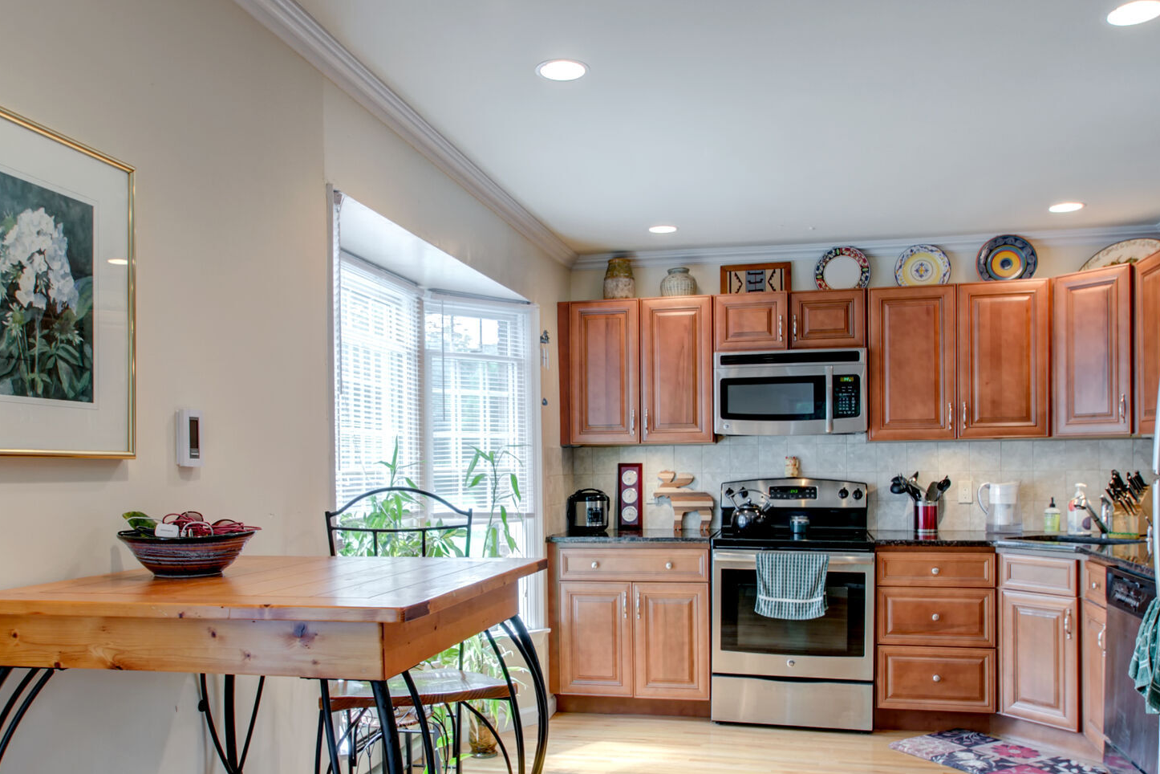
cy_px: 417
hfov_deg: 63.5
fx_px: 934
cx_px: 527
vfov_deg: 44.9
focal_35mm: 29
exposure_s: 1/5
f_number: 8
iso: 100
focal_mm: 14
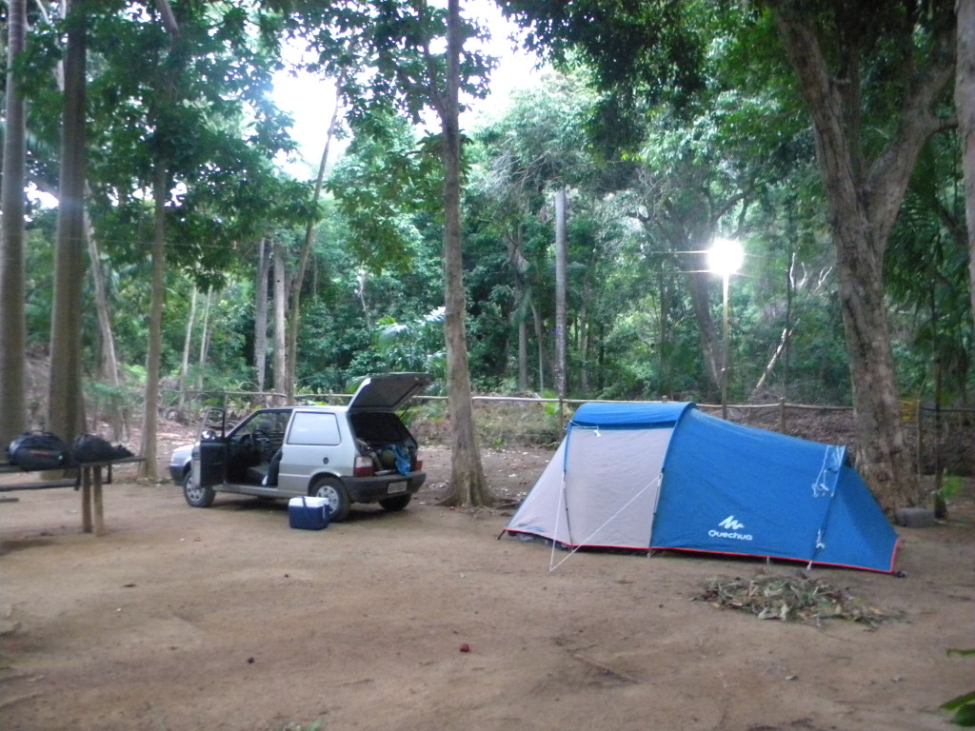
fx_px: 789
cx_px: 488
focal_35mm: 28
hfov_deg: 63.4
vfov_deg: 49.7
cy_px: 366
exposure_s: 1/1.7
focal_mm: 5
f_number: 3.5
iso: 800
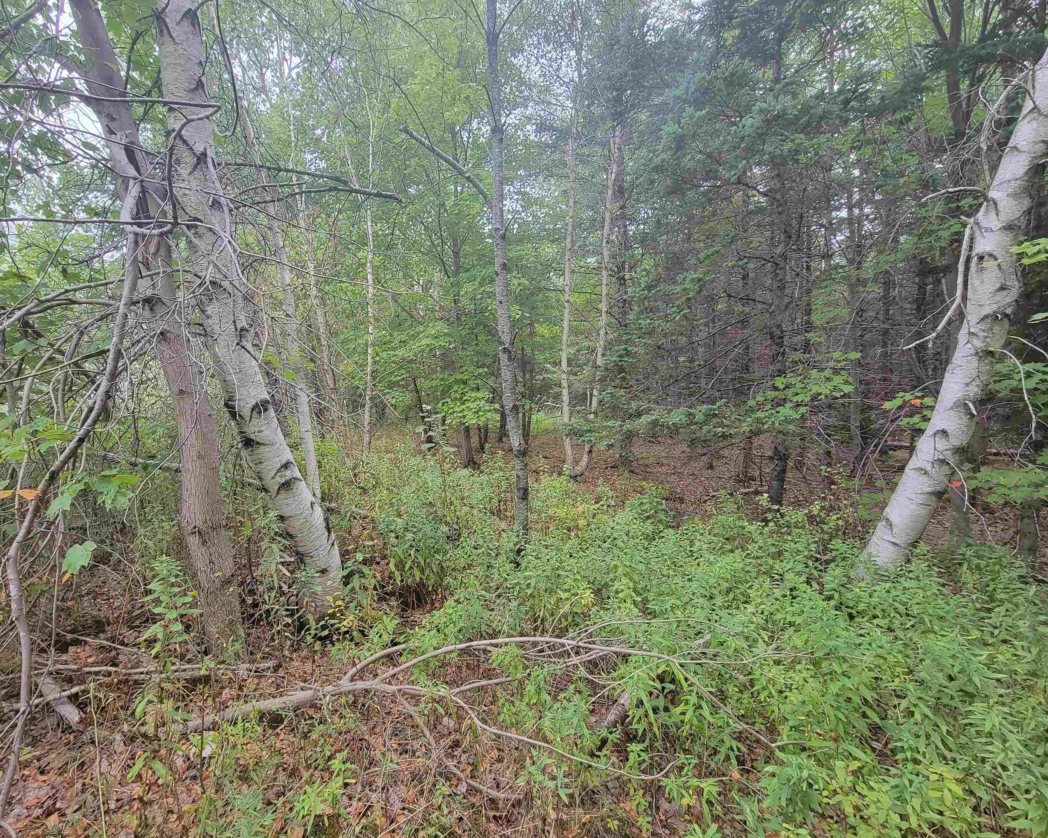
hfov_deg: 100.5
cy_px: 412
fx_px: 434
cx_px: 484
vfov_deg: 88.0
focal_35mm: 14
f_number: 2.2
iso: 160
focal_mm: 2.2
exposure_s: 1/60
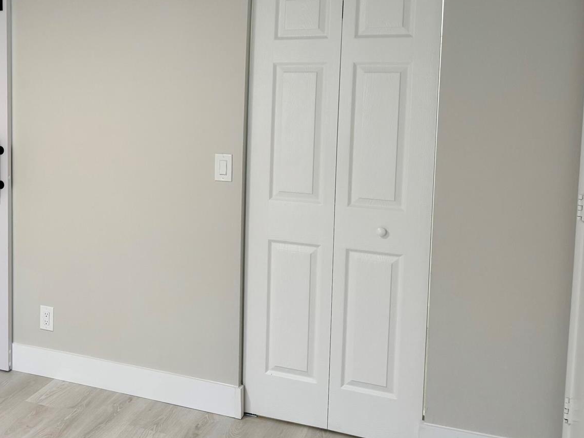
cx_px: 71
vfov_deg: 33.3
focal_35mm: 43
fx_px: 725
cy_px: 141
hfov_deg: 40.8
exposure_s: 1/120
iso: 160
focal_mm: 6.76
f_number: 1.78
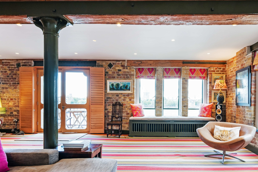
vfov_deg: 60.2
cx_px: 167
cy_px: 92
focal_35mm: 21
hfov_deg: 80.0
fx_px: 148
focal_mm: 15.5
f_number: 9
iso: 400
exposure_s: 1/10
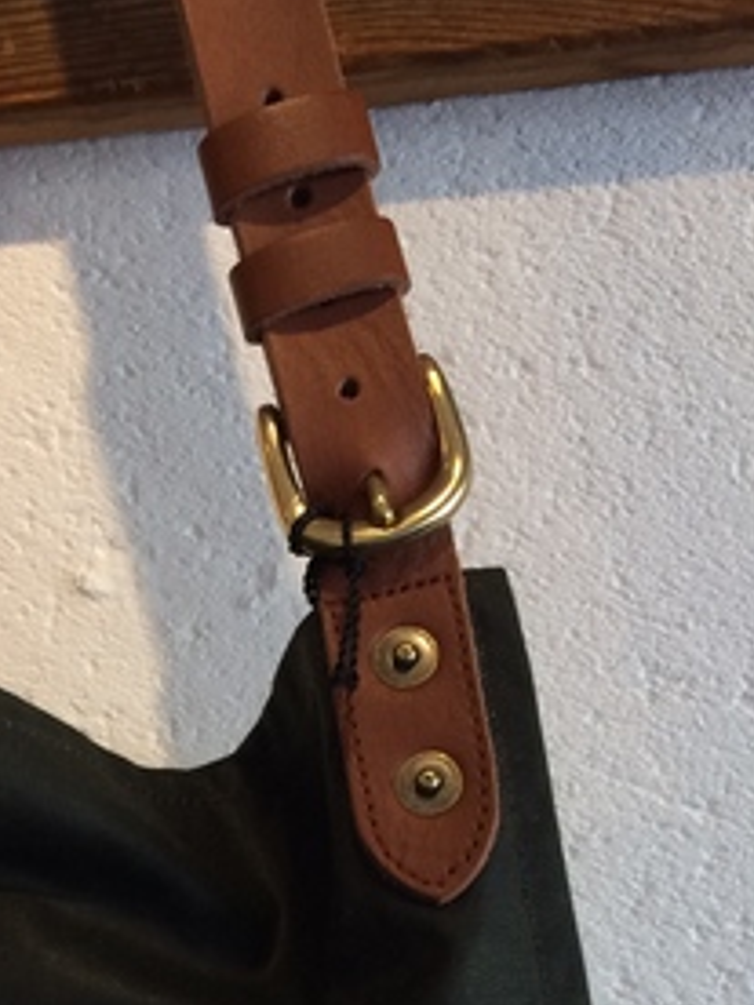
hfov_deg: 20.5
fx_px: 2033
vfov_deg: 25.5
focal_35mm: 70
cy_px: 1134
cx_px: 51
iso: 40
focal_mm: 4.15
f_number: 2.2
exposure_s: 1/30
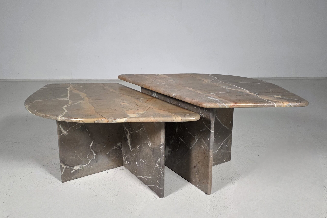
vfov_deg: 53.0
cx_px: 163
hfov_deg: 73.7
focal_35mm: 24
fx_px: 218
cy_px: 120
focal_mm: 6.3
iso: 250
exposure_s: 1/101
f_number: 1.7
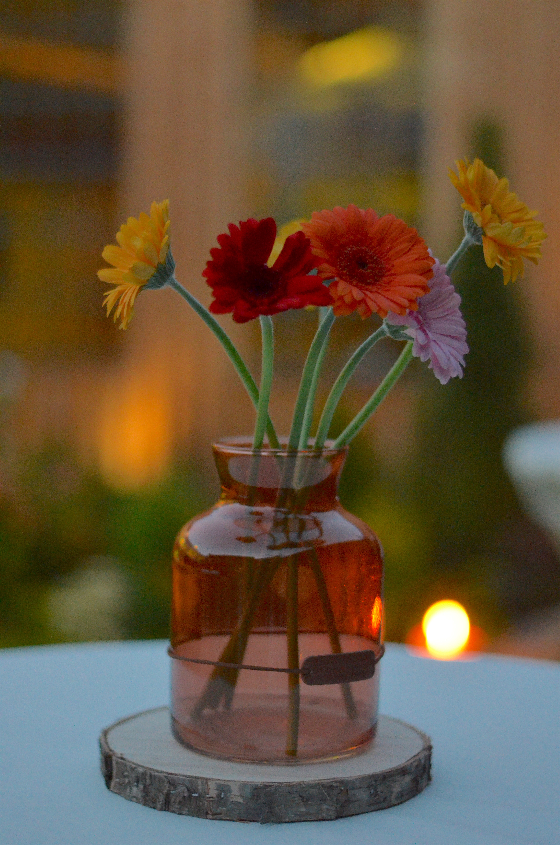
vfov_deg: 27.0
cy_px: 422
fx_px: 1758
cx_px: 280
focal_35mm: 75
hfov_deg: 18.1
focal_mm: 50
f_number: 1.8
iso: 3200
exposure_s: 1/250
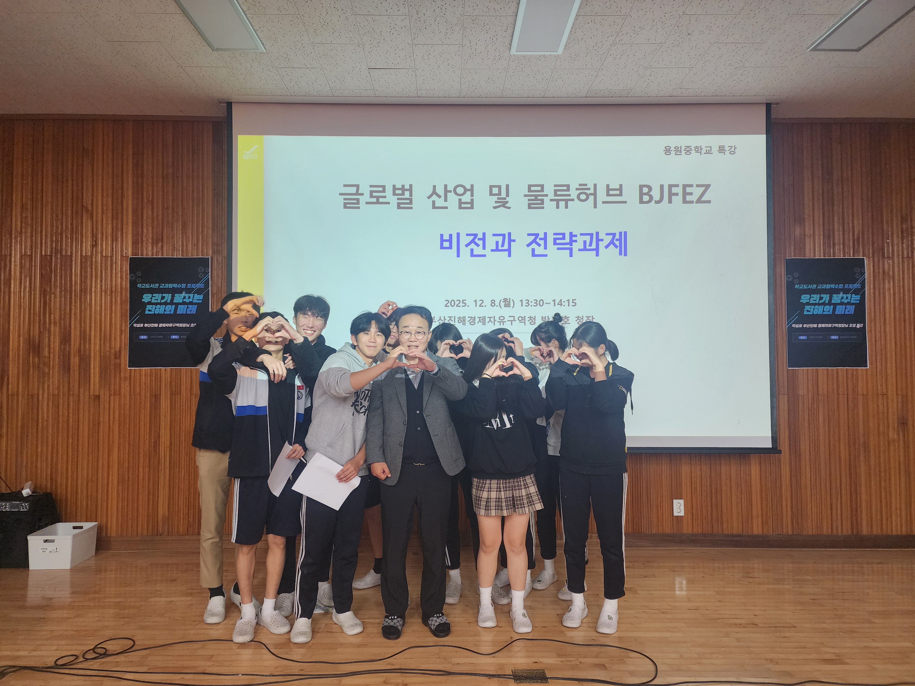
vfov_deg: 58.9
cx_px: 458
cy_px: 343
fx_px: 608
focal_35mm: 23
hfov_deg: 73.9
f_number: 1.8
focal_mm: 6.4
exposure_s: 1/120
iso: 250
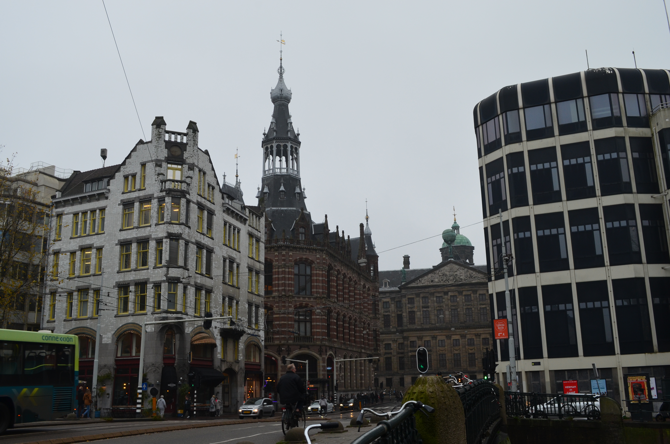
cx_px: 335
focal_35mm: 36
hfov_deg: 53.2
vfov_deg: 36.7
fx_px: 669
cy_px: 222
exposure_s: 1/60
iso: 400
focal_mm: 24
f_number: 10
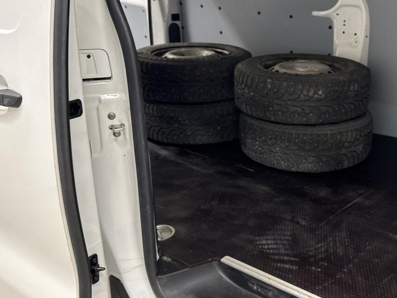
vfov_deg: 35.9
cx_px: 288
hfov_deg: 45.5
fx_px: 459
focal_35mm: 40
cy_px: 123
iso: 160
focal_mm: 6.76
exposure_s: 1/50
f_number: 1.78
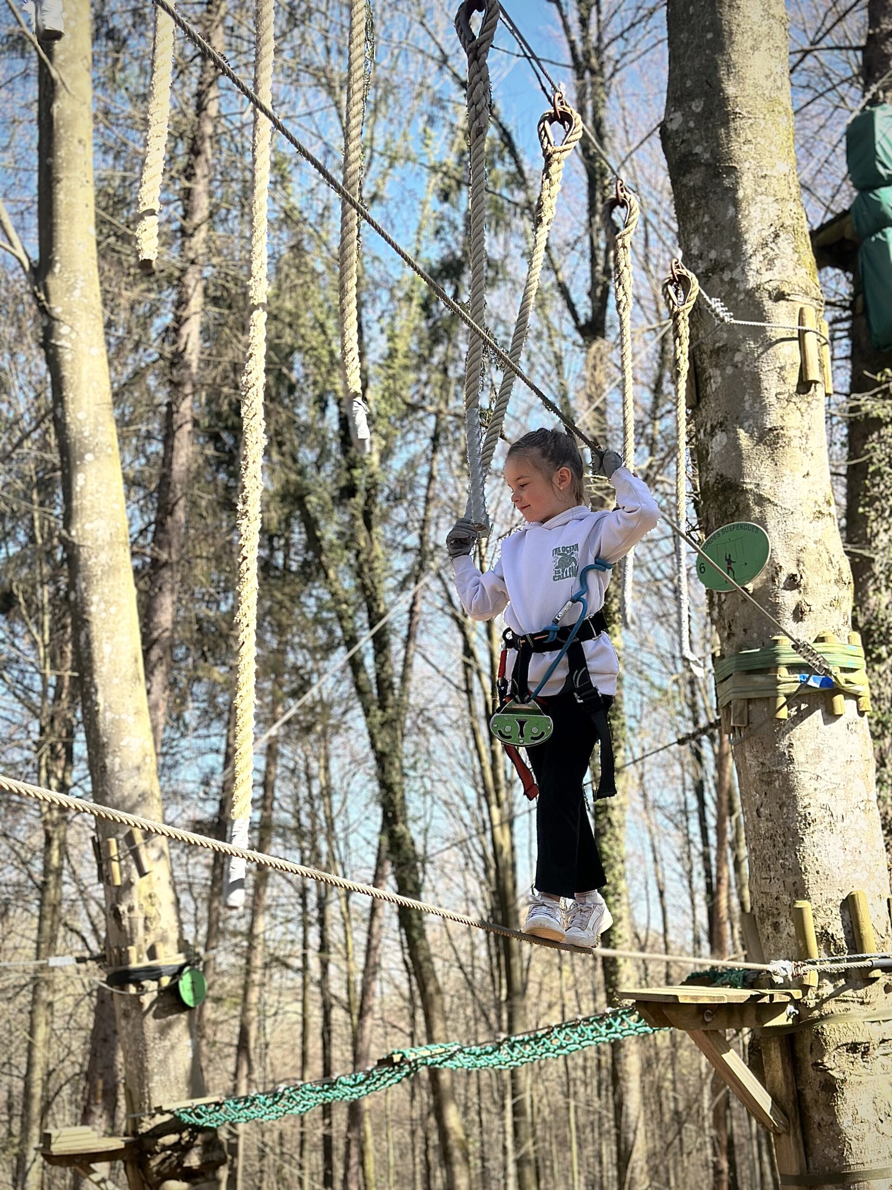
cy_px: 595
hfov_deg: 30.3
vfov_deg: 39.7
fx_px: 1649
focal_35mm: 48
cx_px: 446
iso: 80
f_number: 1.78
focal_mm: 6.86
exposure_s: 1/1475
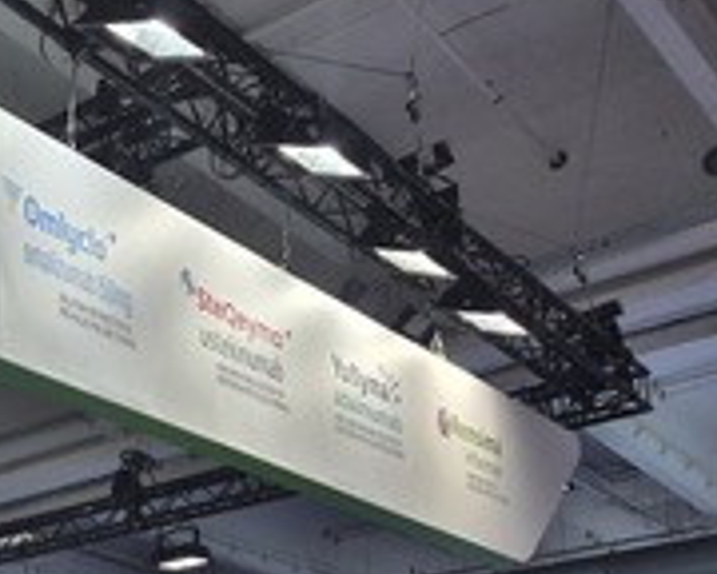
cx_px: -331
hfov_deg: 22.6
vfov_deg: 19.8
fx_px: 1485
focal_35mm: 70
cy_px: 781
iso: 25
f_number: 1.8
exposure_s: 1/250
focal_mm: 5.4
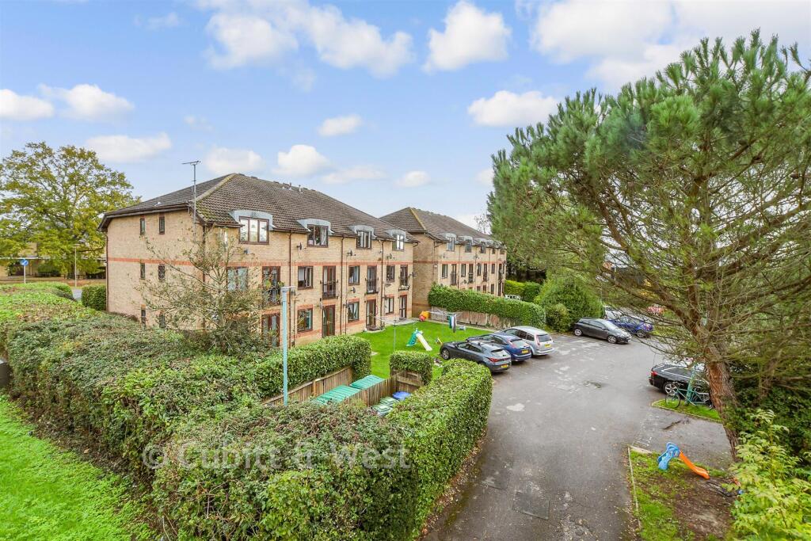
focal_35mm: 15
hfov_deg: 100.4
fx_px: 338
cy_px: 270
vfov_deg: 77.3
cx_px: 406
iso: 160
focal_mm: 10
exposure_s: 1/20
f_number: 10
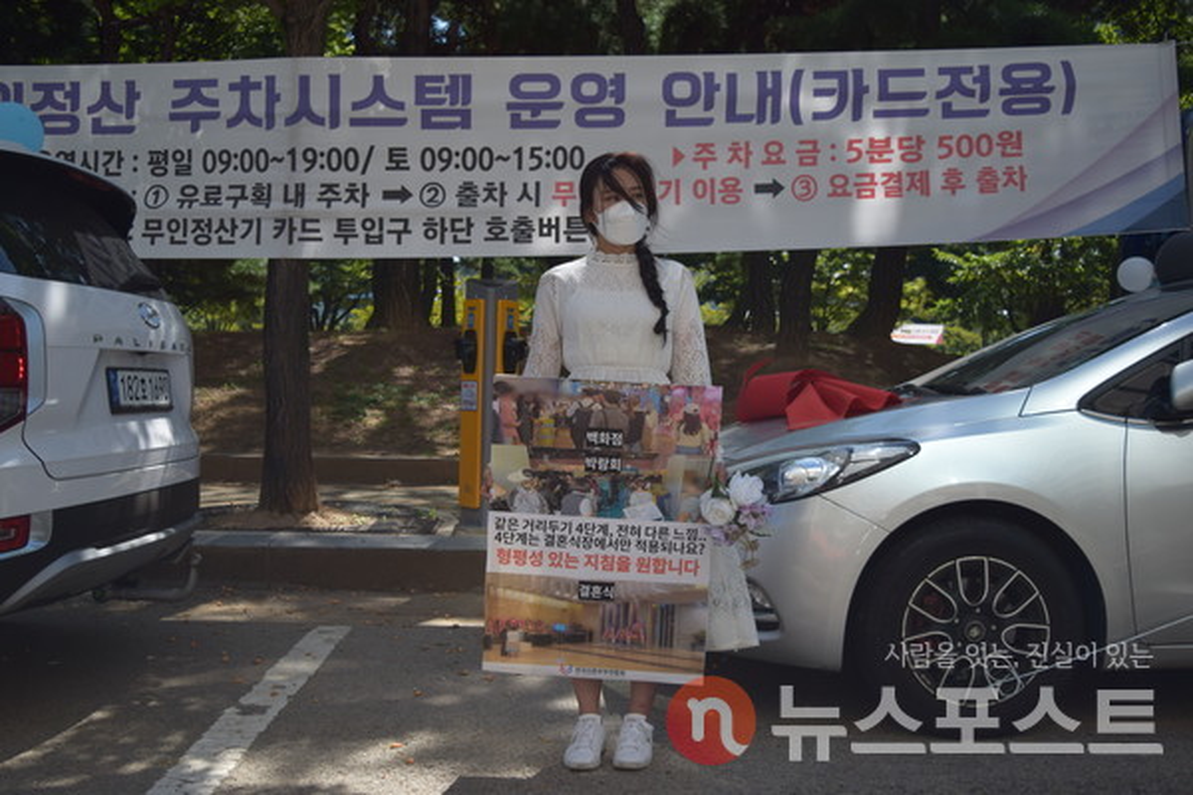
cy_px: 398
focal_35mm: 38
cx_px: 596
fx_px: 1243
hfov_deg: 51.3
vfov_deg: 35.5
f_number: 4
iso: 200
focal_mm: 25
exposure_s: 1/1500
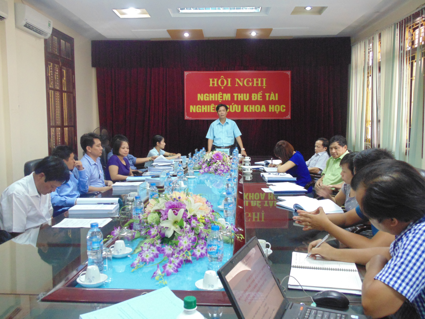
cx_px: 212
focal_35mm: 34
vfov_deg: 41.8
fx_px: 417
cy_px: 160
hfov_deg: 54.0
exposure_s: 1/15
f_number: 3.4
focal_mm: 6.2
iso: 400
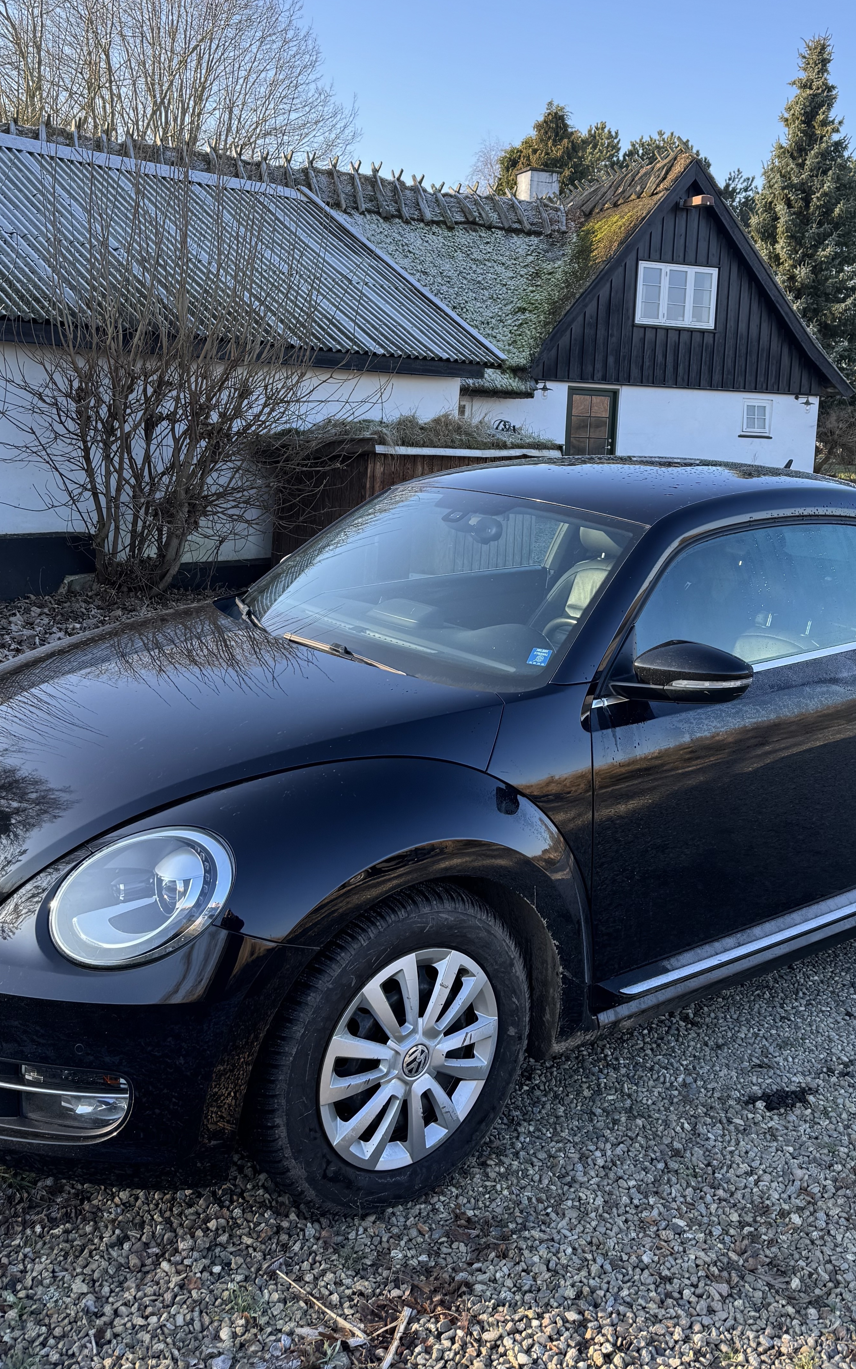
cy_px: 501
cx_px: 459
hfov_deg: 37.3
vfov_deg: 55.9
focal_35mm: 34
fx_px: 1269
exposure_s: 1/484
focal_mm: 6.76
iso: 80
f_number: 1.78
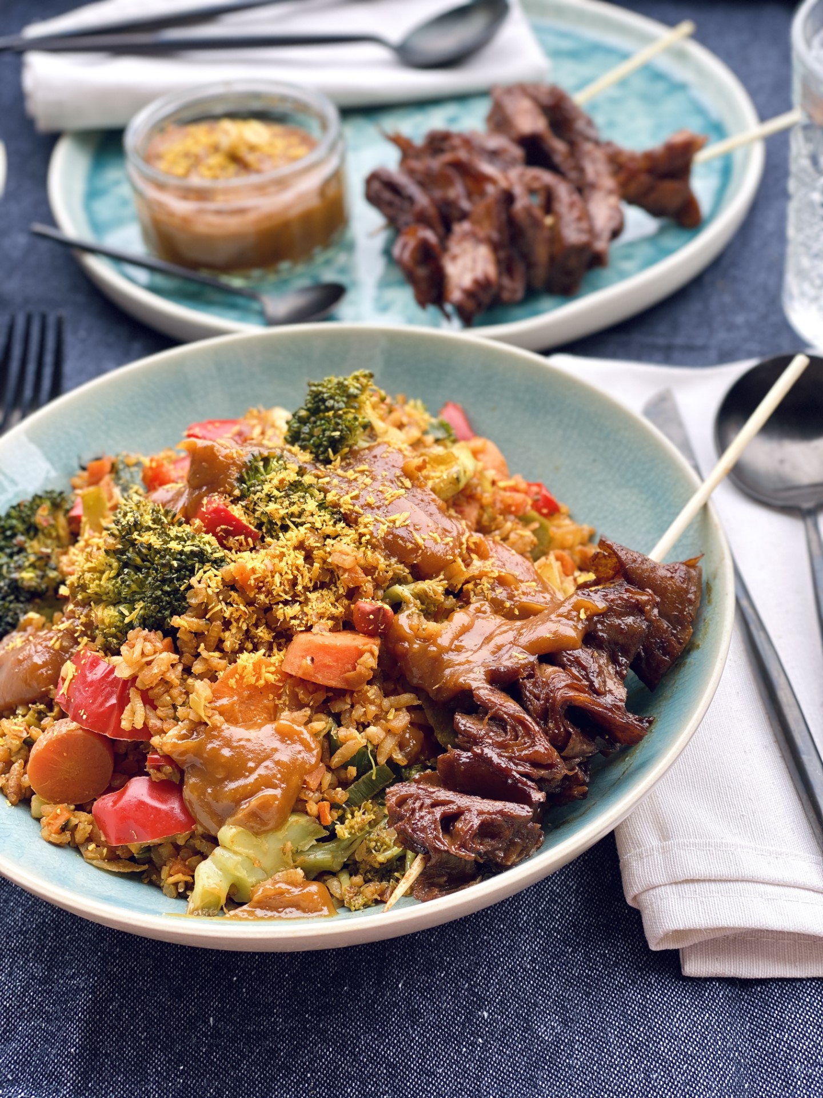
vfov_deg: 36.8
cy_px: 549
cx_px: 412
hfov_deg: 28.0
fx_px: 1648
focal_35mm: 52
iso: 25
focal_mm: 6
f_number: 2
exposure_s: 1/122
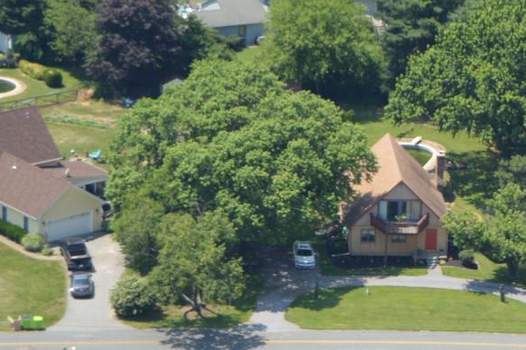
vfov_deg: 5.2
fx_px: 3826
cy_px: 373
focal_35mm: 262
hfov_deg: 7.7
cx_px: 820
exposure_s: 1/250
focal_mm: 50
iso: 100
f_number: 7.1
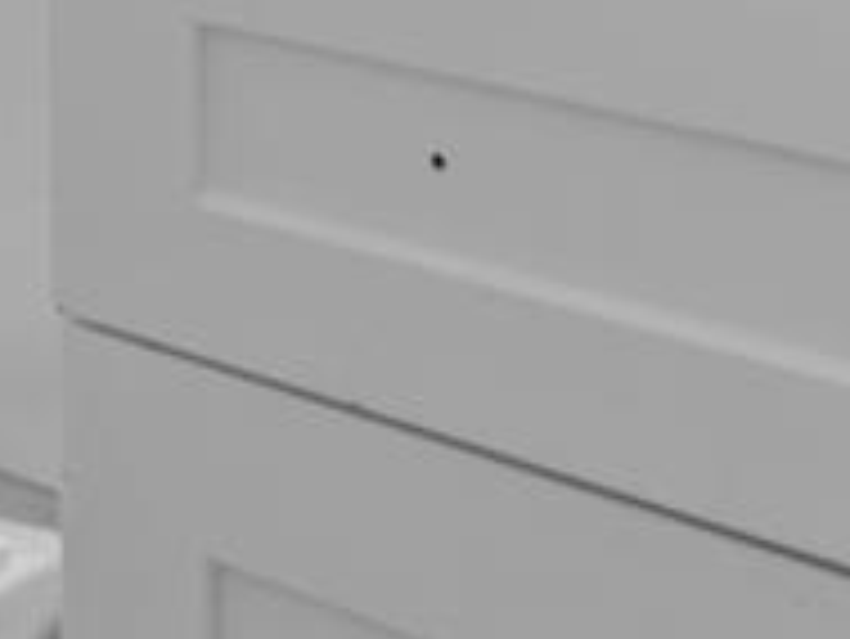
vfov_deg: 11.0
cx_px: -261
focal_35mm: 117
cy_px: -796
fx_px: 2875
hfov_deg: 15.9
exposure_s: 1/1.67
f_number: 8
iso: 400
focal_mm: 15
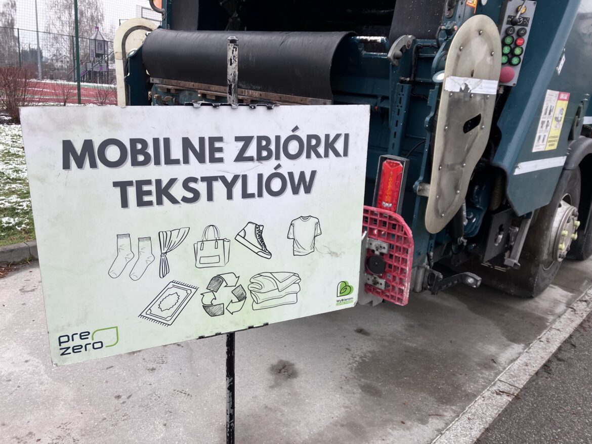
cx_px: 296
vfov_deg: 49.8
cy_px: 222
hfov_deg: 63.4
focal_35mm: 28
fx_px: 479
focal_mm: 3.99
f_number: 1.8
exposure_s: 1/195
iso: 25
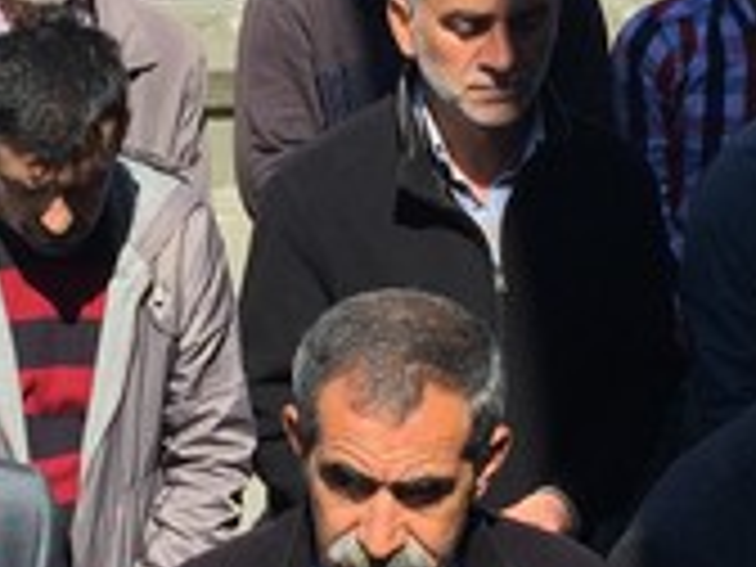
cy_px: 328
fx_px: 2533
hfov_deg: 16.9
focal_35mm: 116
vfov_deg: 12.8
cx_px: 207
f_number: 2.2
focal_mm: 4.15
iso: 32
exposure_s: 1/1647
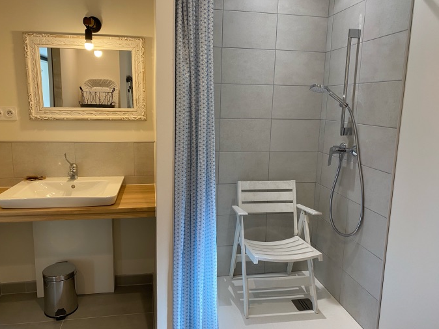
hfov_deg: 65.3
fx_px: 343
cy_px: 163
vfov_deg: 51.4
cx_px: 219
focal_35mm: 27
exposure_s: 1/50
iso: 64
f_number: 1.8
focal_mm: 4.25
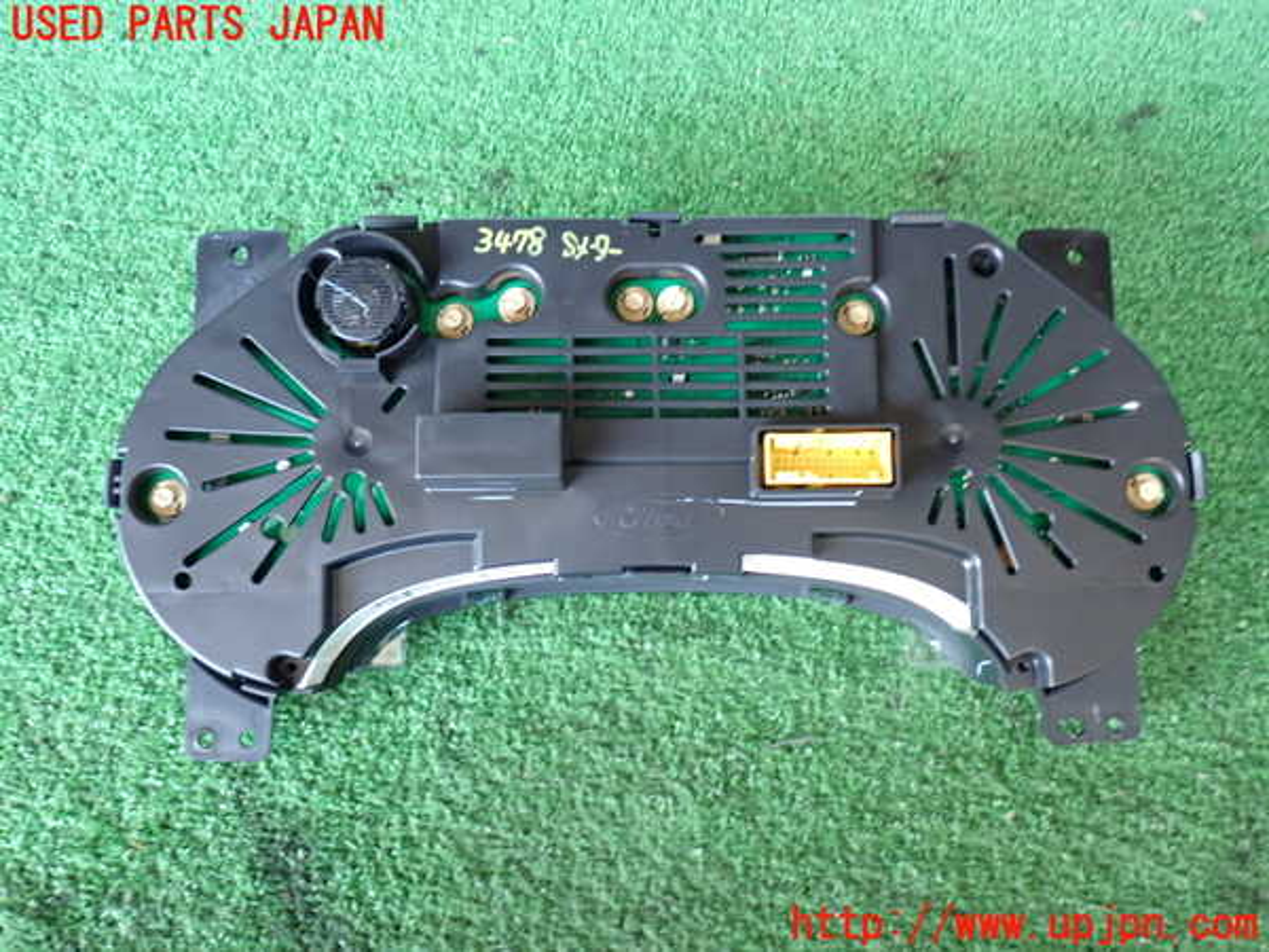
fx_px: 1173
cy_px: 476
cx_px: 634
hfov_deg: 56.8
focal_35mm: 32
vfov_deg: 44.2
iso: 320
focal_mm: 5.79
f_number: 2.4
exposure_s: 1/30
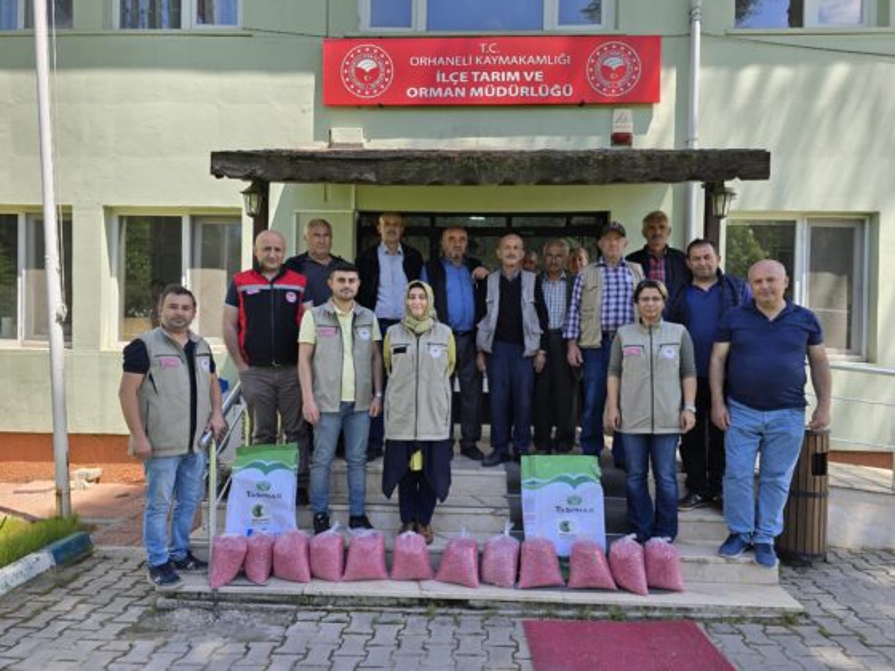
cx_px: 448
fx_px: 595
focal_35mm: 23
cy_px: 336
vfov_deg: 58.9
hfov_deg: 73.9
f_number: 1.7
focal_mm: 6.3
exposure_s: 1/237
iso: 12
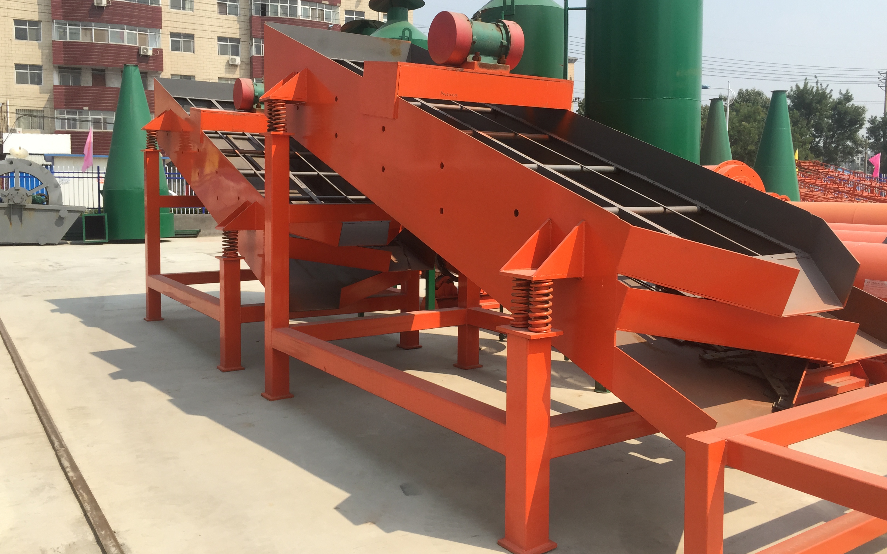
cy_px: 236
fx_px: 749
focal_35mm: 31
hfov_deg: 61.2
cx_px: 443
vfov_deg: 40.5
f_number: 2.2
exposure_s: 1/1582
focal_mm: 4.15
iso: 32
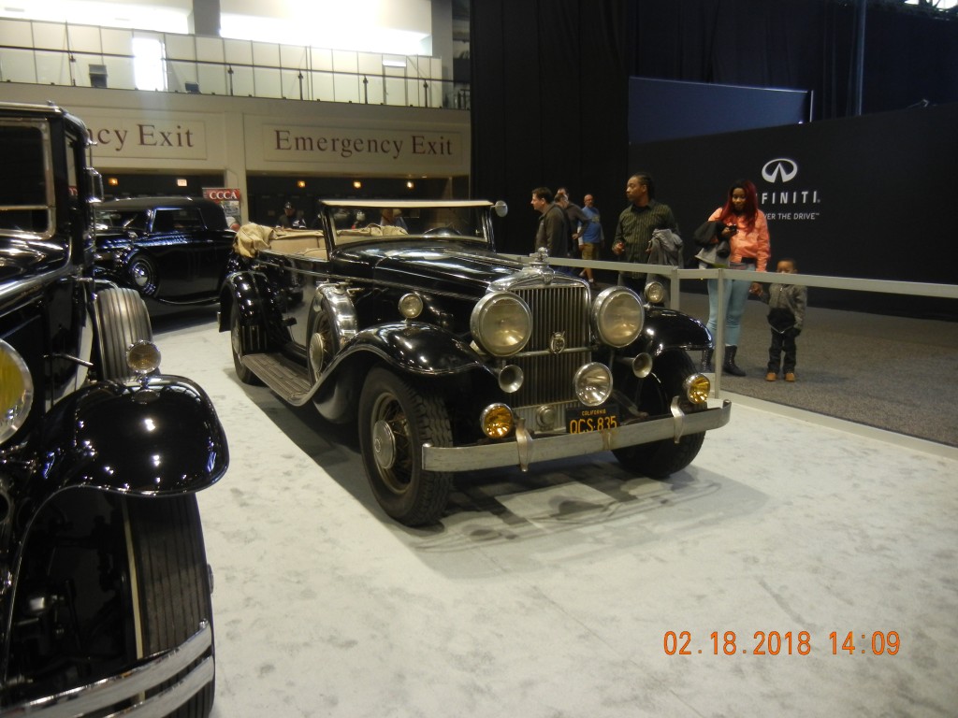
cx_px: 479
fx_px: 830
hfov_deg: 60.0
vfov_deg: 46.8
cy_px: 359
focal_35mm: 30
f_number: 3.5
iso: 301
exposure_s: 1/30
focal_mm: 5.4
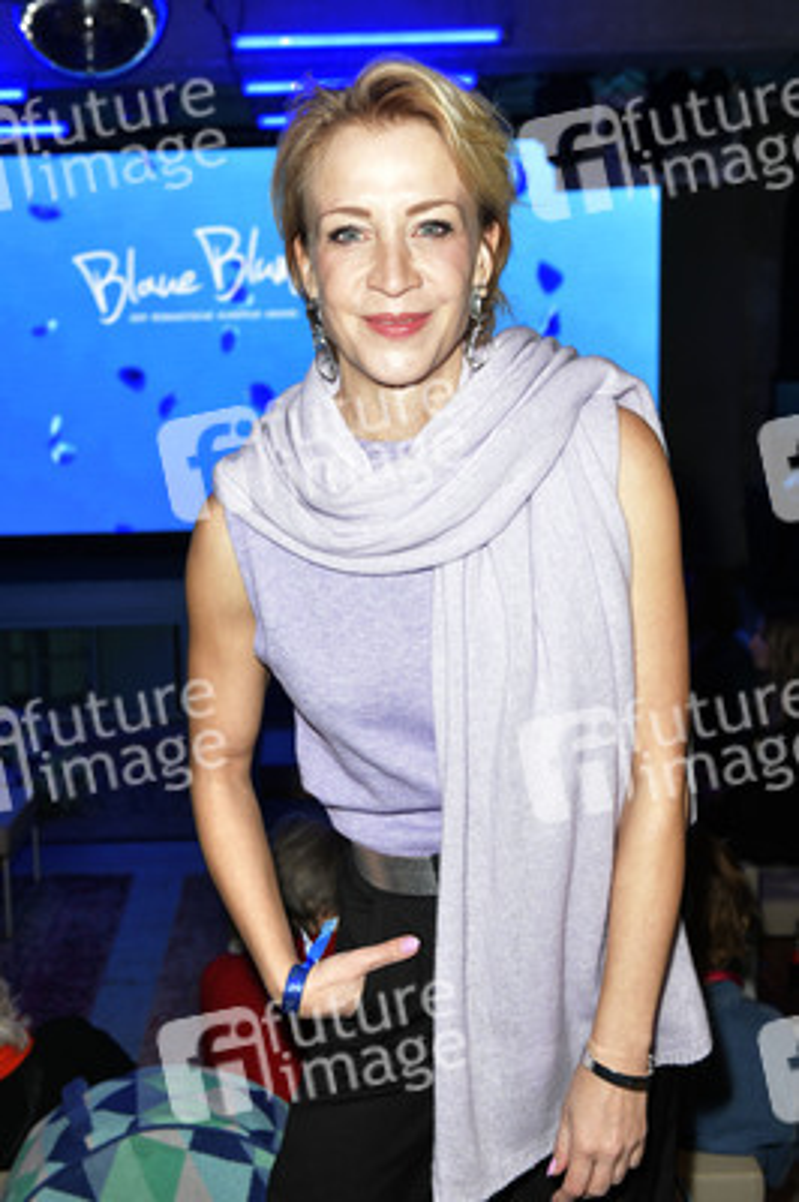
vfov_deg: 50.7
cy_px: 601
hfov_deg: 35.0
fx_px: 1267
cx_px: 400
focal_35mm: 38
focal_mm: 38
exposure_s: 1/200
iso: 2000
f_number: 5.6
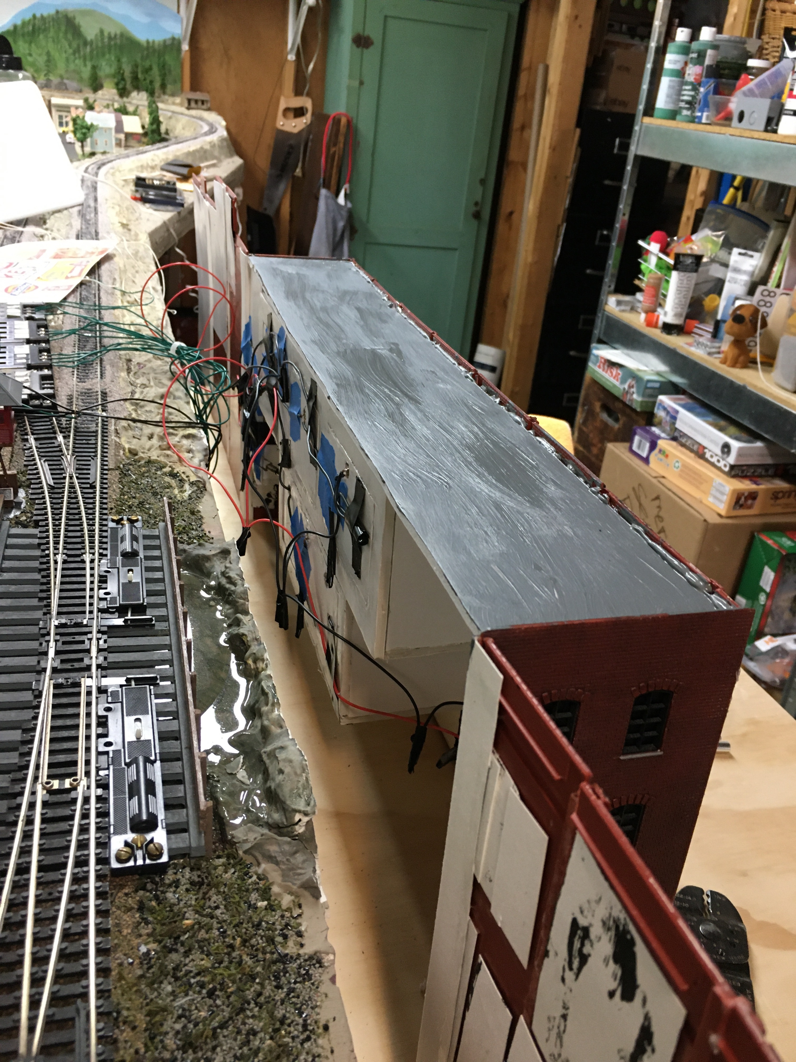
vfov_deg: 61.7
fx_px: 889
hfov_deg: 48.2
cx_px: 398
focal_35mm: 29
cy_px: 531
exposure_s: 1/30
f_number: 2.2
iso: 125
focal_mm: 4.15
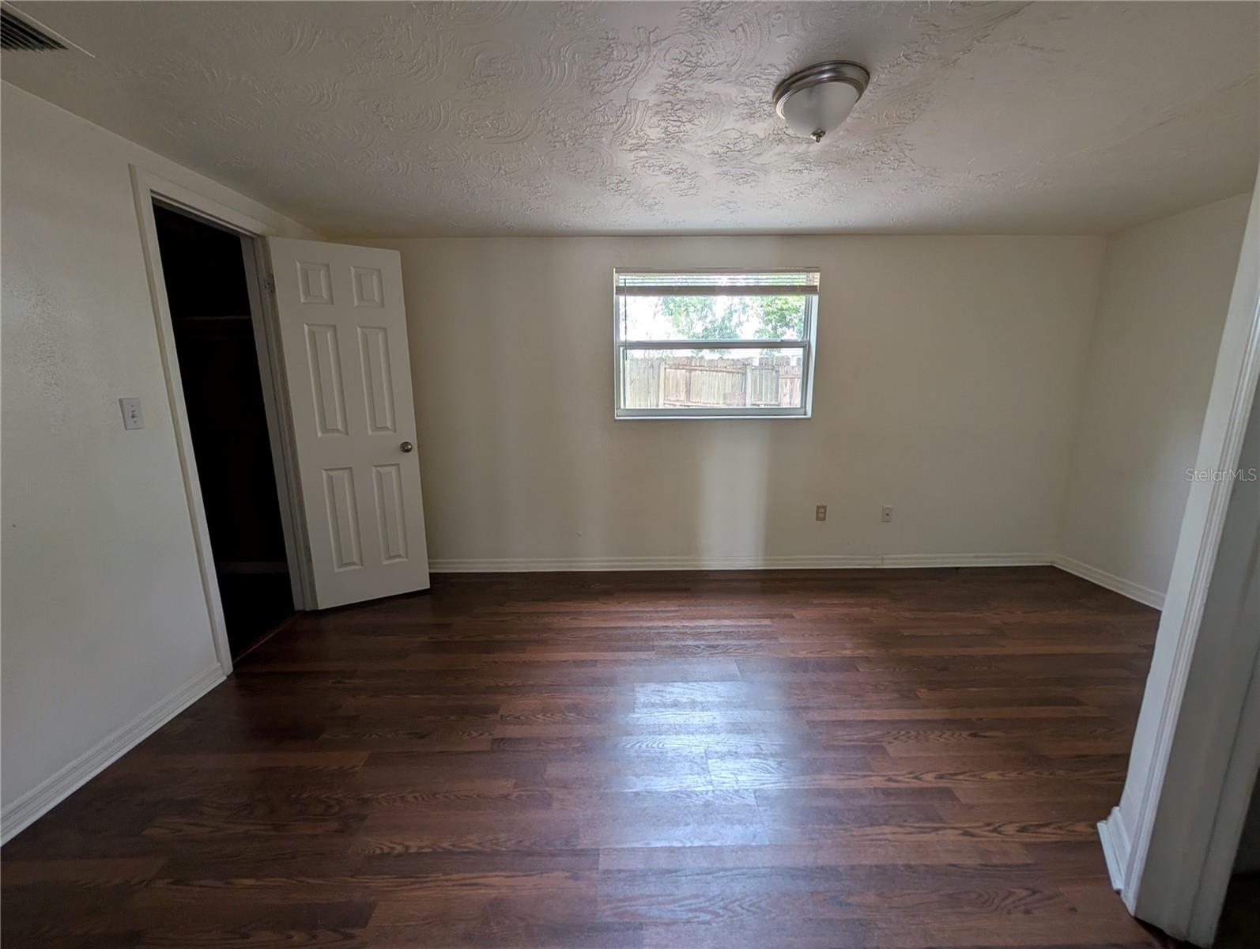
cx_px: 630
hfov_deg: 110.5
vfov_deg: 94.6
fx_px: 437
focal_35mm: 12
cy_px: 474
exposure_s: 1/32.2
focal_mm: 2.02
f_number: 1.7
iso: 82
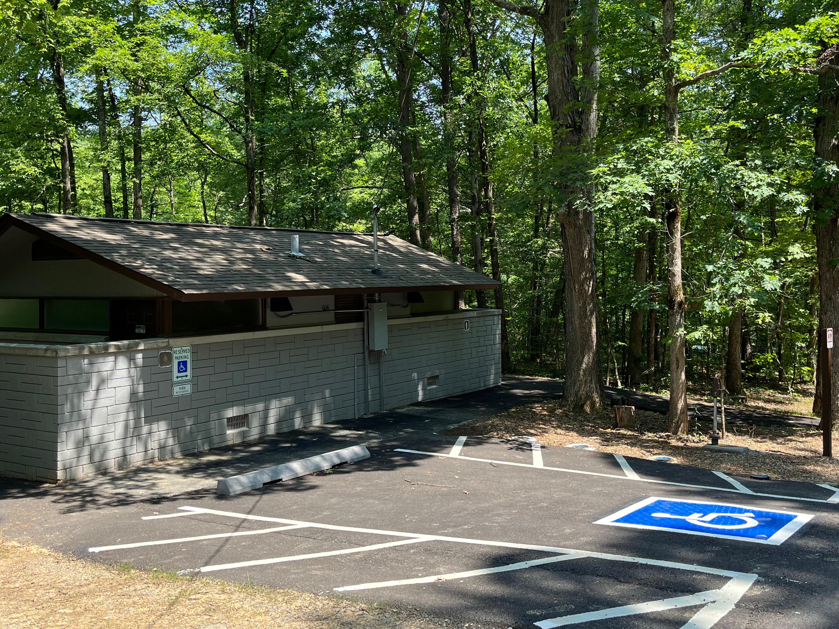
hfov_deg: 54.0
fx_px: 824
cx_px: 431
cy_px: 251
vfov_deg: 41.6
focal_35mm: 34
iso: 50
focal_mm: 5.1
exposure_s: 1/544
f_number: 1.6
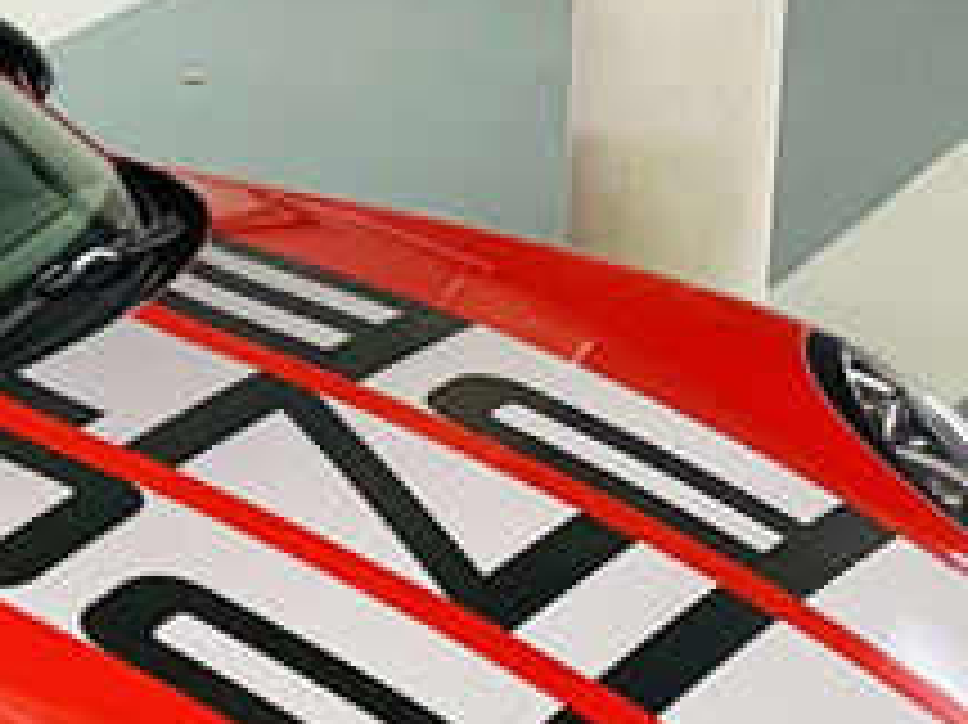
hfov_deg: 15.1
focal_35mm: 124
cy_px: 301
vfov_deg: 11.9
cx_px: -329
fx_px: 3466
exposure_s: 1/50
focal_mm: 4.25
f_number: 1.8
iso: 100
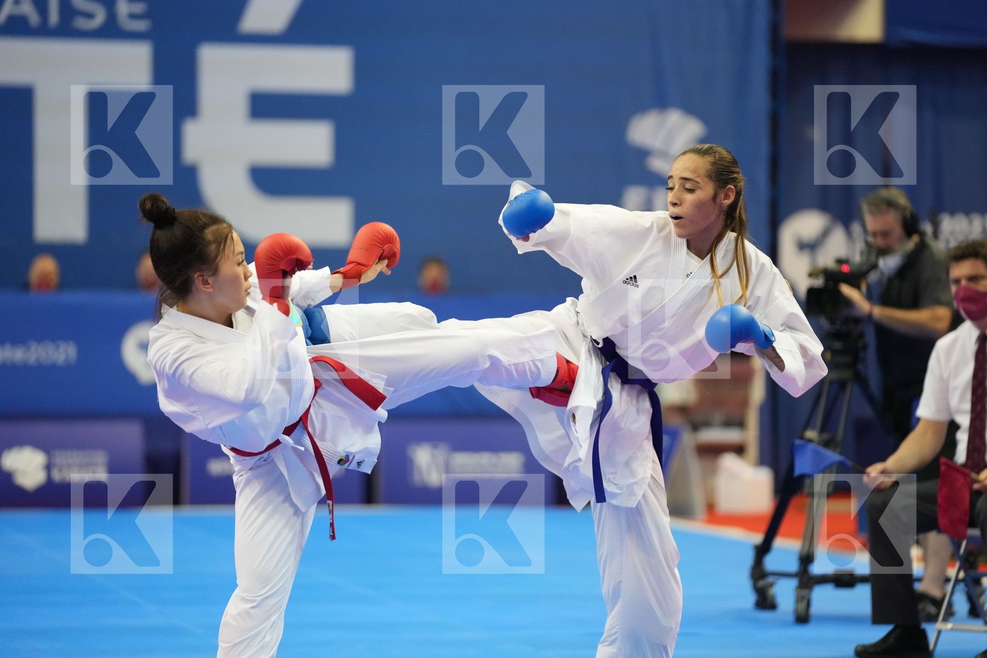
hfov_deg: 12.5
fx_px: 4496
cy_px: 329
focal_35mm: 164
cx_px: 494
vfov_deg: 8.4
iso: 4000
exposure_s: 1/1000
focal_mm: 164
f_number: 2.8
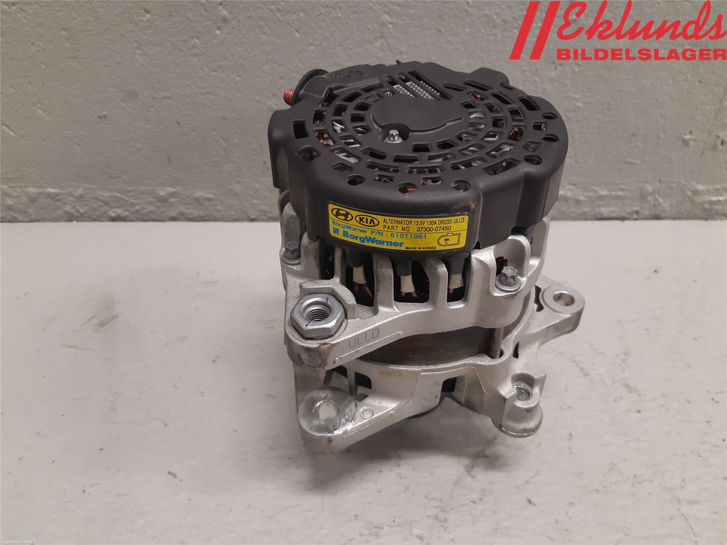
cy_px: 272
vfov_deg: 53.1
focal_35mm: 26
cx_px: 364
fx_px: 546
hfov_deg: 67.3
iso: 200
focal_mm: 3.93
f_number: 1.7
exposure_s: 1/50
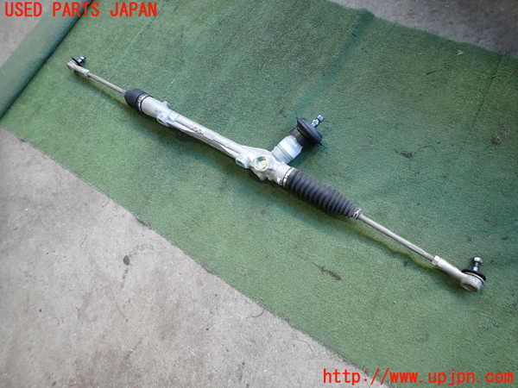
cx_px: 259
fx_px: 374
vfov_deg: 54.9
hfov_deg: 69.4
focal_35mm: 25
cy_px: 194
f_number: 2
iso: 200
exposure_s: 1/80
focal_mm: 4.5
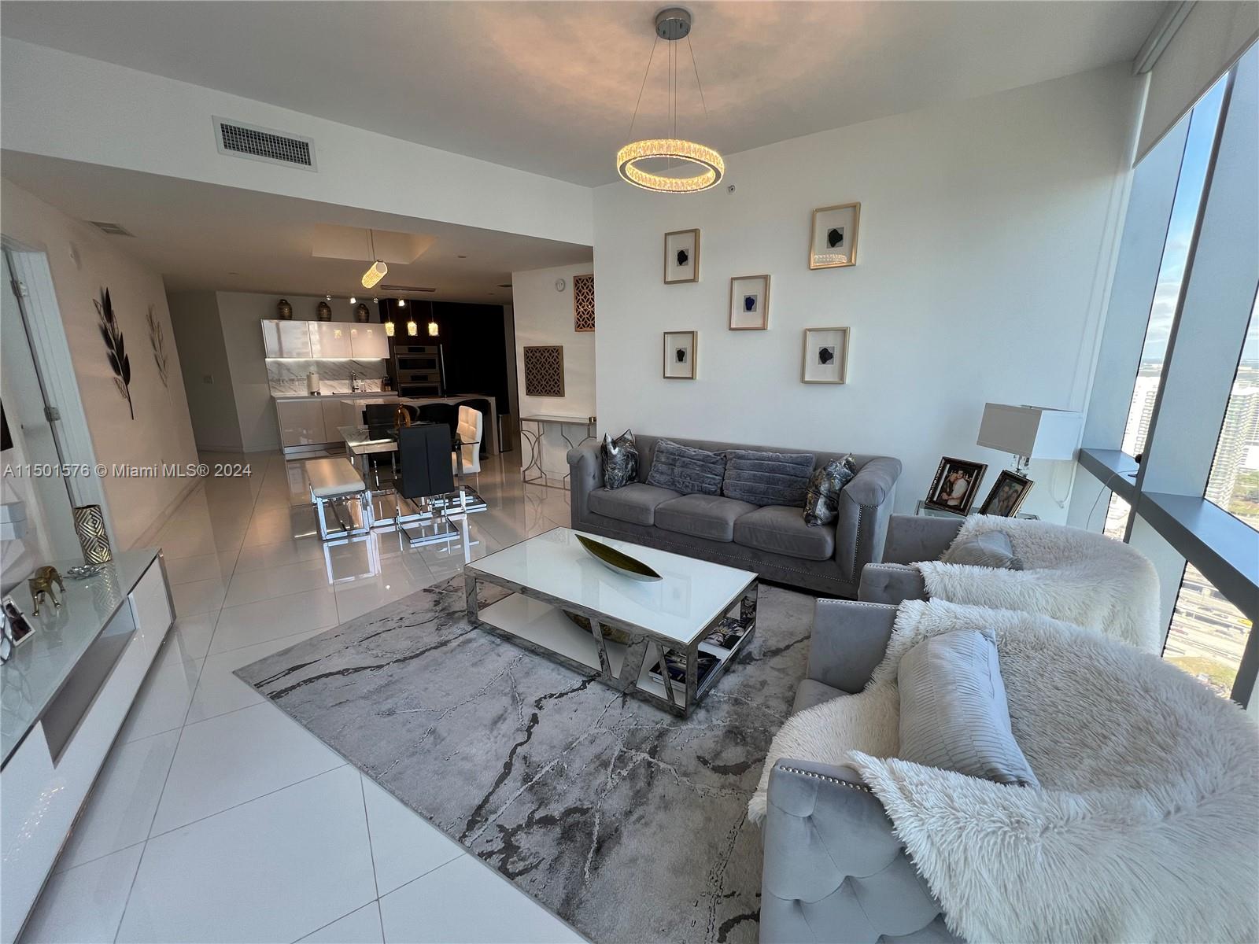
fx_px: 473
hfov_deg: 106.2
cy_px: 472
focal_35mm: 13
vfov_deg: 89.9
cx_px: 630
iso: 64
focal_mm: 1.57
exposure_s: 1/120
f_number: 1.8
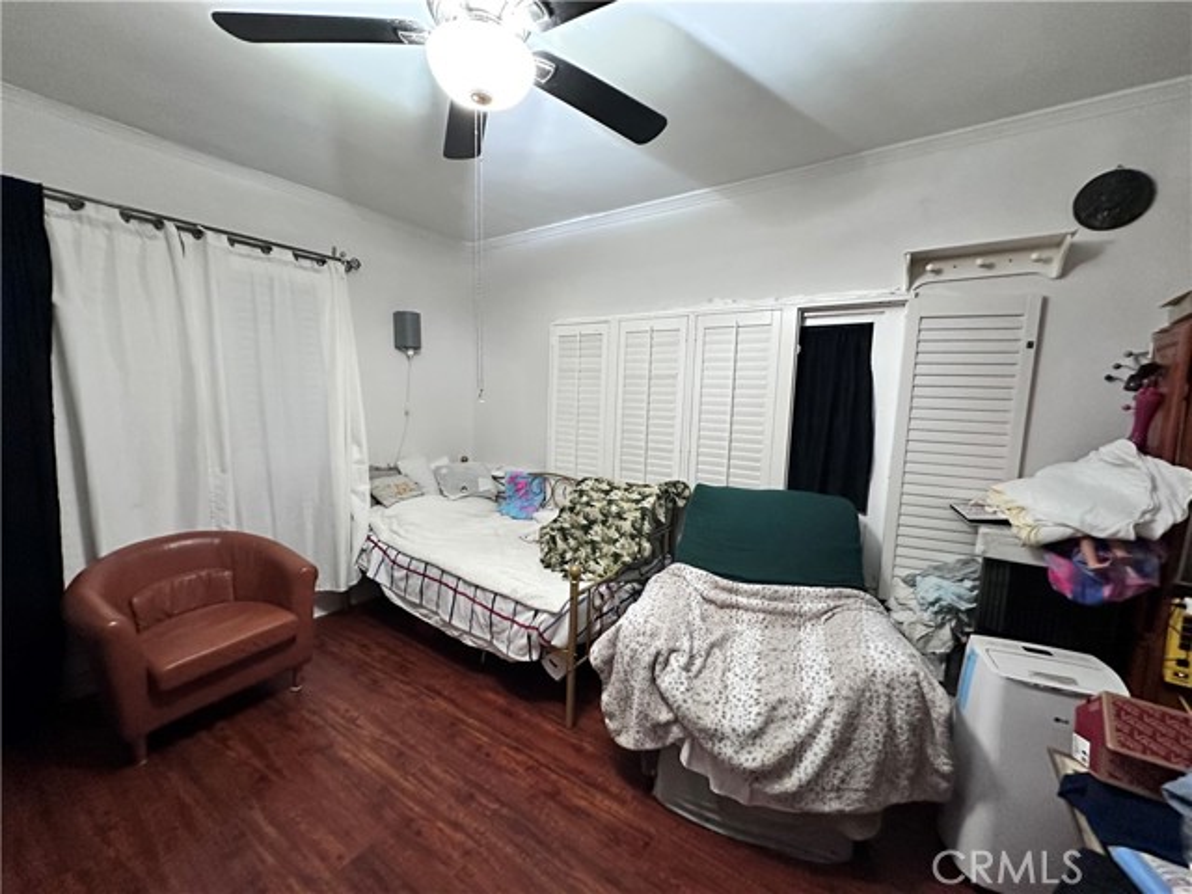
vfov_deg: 85.7
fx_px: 482
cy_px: 447
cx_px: 596
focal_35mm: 14
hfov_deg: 102.1
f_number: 2.2
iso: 800
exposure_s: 1/60
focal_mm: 2.22
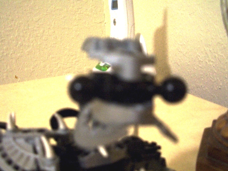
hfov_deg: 45.8
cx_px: 114
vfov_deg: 35.1
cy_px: 86
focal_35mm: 41
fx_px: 270
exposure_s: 1/8
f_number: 2.8
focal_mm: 6.8
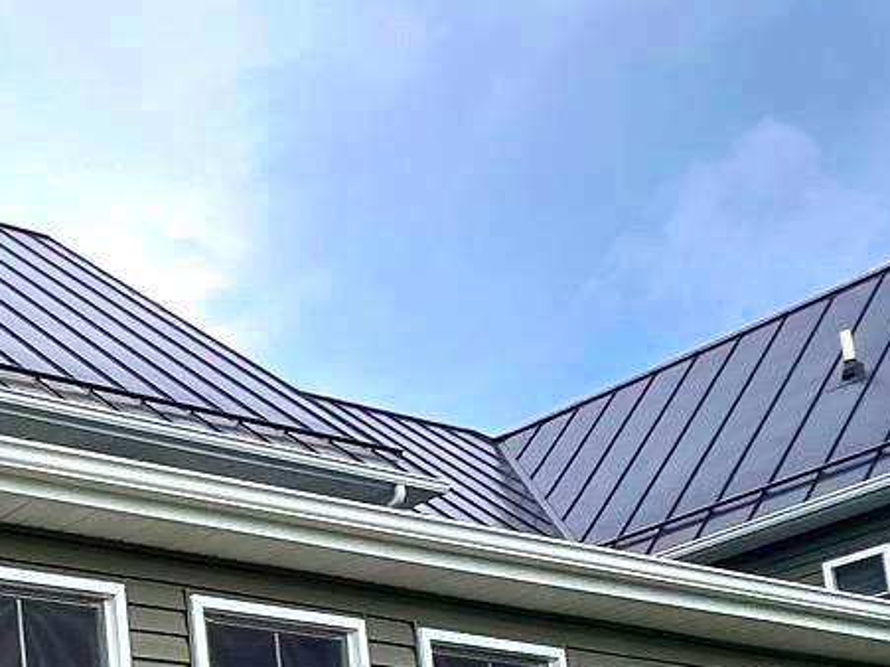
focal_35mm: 59
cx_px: -237
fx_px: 1517
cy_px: 837
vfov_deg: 22.5
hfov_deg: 27.7
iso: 32
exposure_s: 1/501
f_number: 1.8
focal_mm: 1.57
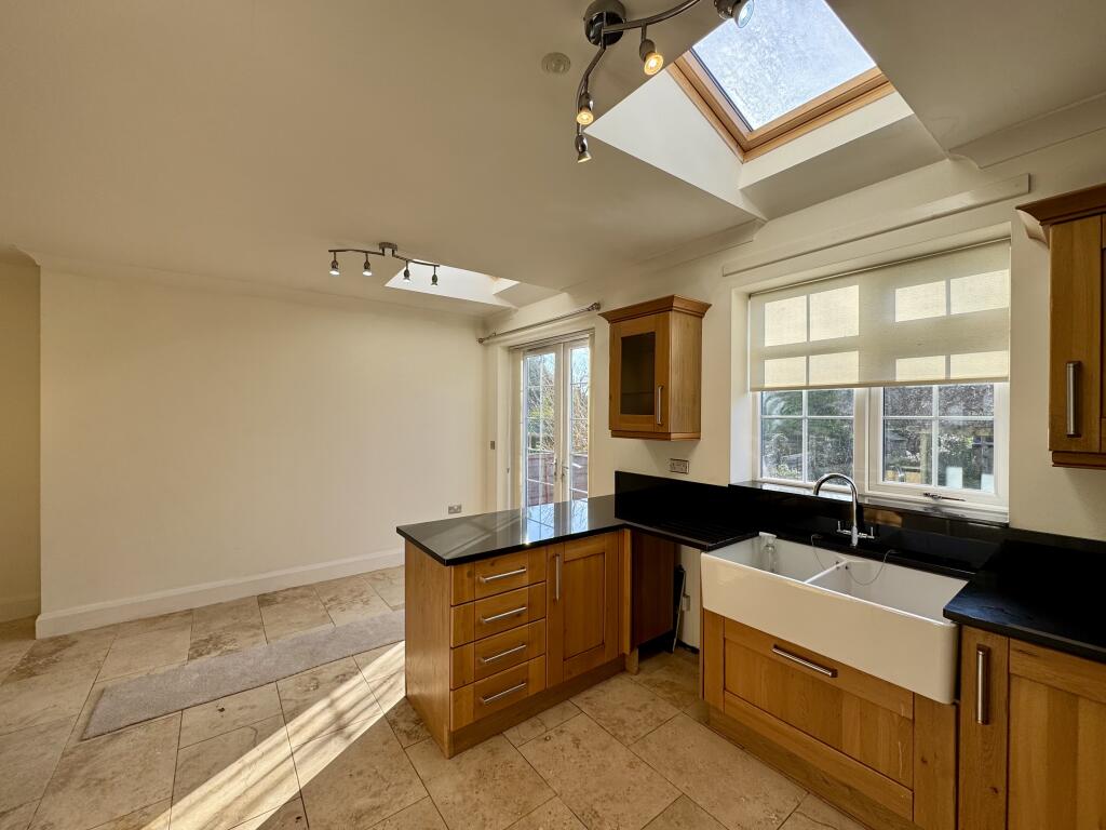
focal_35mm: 14
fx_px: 447
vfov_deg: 85.7
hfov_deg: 102.1
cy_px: 415
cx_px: 553
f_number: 2.2
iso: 40
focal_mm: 2.22
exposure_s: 1/251
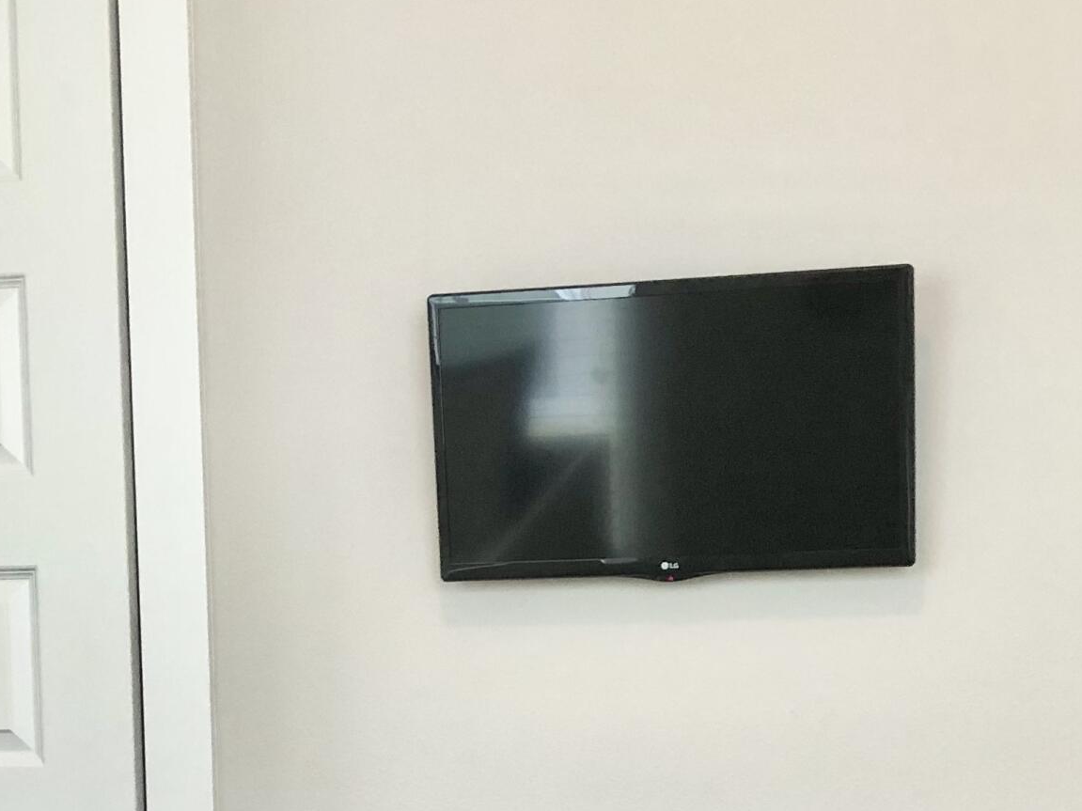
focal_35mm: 73
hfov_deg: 26.6
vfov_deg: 19.5
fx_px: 2282
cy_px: 840
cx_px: 391
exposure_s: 1/30
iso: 40
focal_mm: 3.99
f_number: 1.8
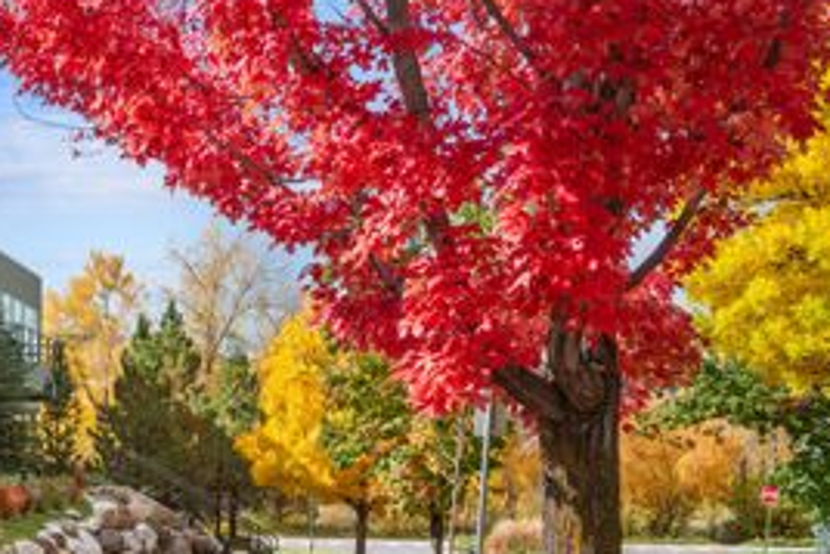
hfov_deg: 34.0
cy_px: 457
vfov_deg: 23.8
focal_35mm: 56
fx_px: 1292
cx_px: 115
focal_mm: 30
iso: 400
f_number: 7.1
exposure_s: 1/250
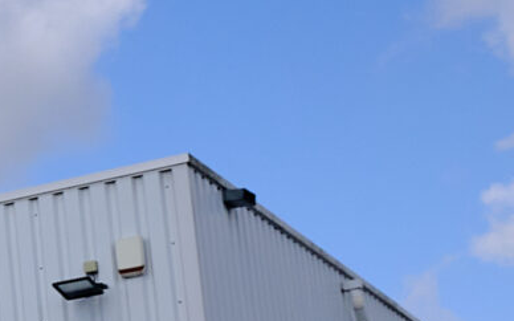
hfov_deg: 13.6
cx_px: -779
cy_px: 388
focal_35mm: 101
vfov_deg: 12.6
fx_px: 1414
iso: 320
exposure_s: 1/1400
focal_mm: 10
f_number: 5.6
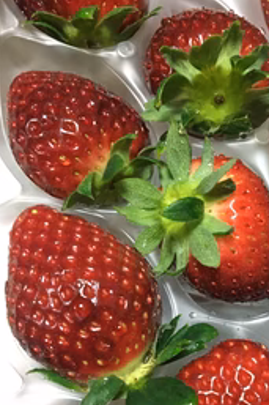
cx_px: 223
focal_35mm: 47
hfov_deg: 27.9
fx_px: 527
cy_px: 273
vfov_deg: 41.4
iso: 200
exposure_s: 1/20
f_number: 2.2
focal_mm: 4.15
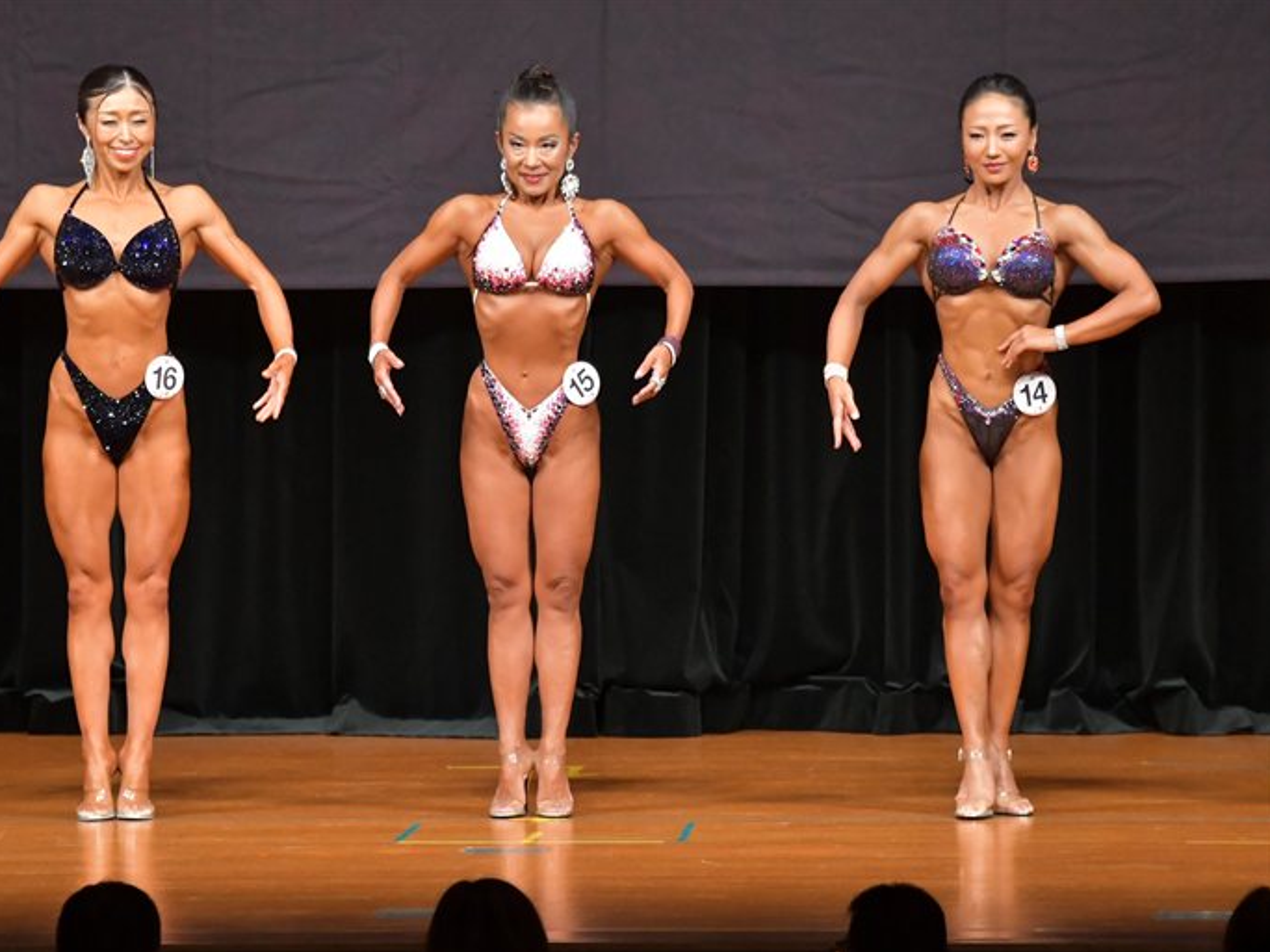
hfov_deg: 6.7
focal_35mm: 294
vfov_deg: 5.1
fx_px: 10786
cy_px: 477
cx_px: 560
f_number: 5.6
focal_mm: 180
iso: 6400
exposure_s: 1/400
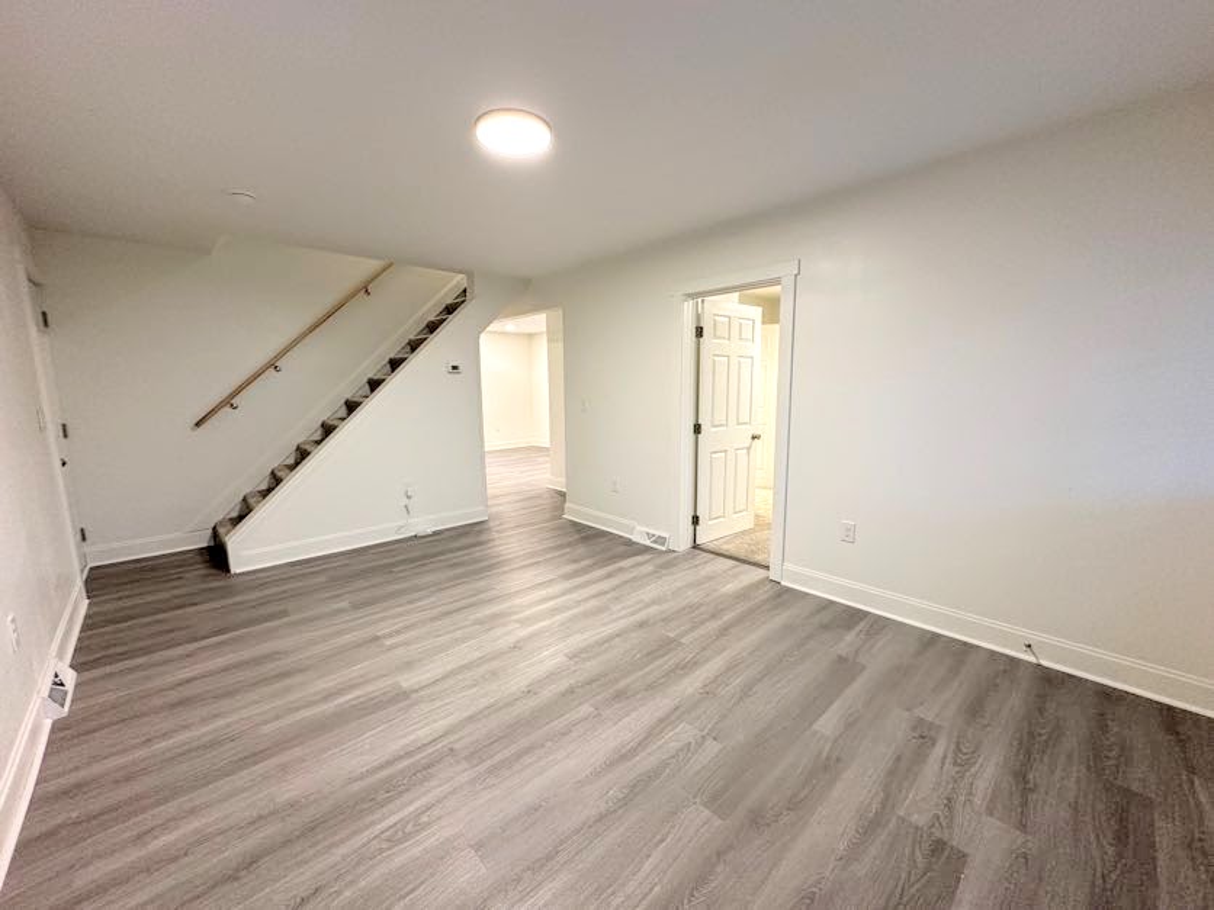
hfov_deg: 102.1
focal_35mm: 14
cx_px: 607
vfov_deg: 85.7
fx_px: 491
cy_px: 455
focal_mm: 2.22
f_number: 2.2
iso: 250
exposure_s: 1/60
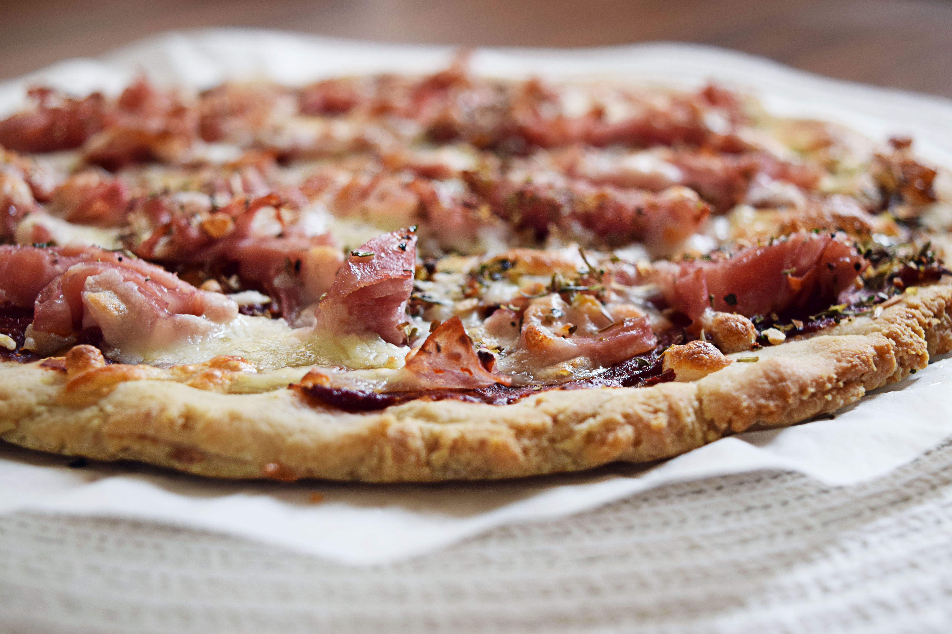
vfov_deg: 22.6
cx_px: 476
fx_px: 1587
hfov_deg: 33.4
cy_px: 317
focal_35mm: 60
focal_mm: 40
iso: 560
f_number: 4.8
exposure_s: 1/60
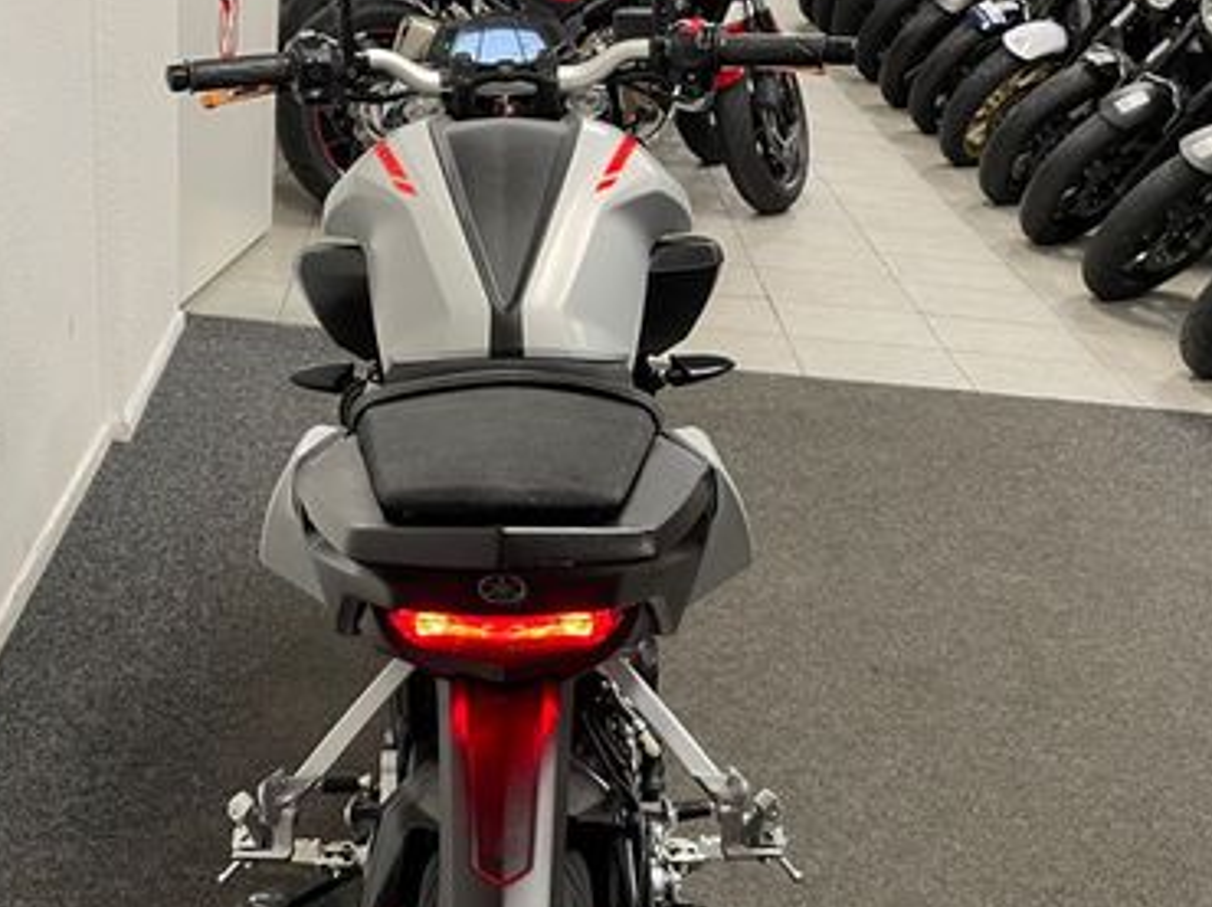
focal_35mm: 45
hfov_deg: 42.0
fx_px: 1575
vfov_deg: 31.6
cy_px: 681
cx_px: 534
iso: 160
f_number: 1.6
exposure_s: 1/50
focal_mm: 4.2
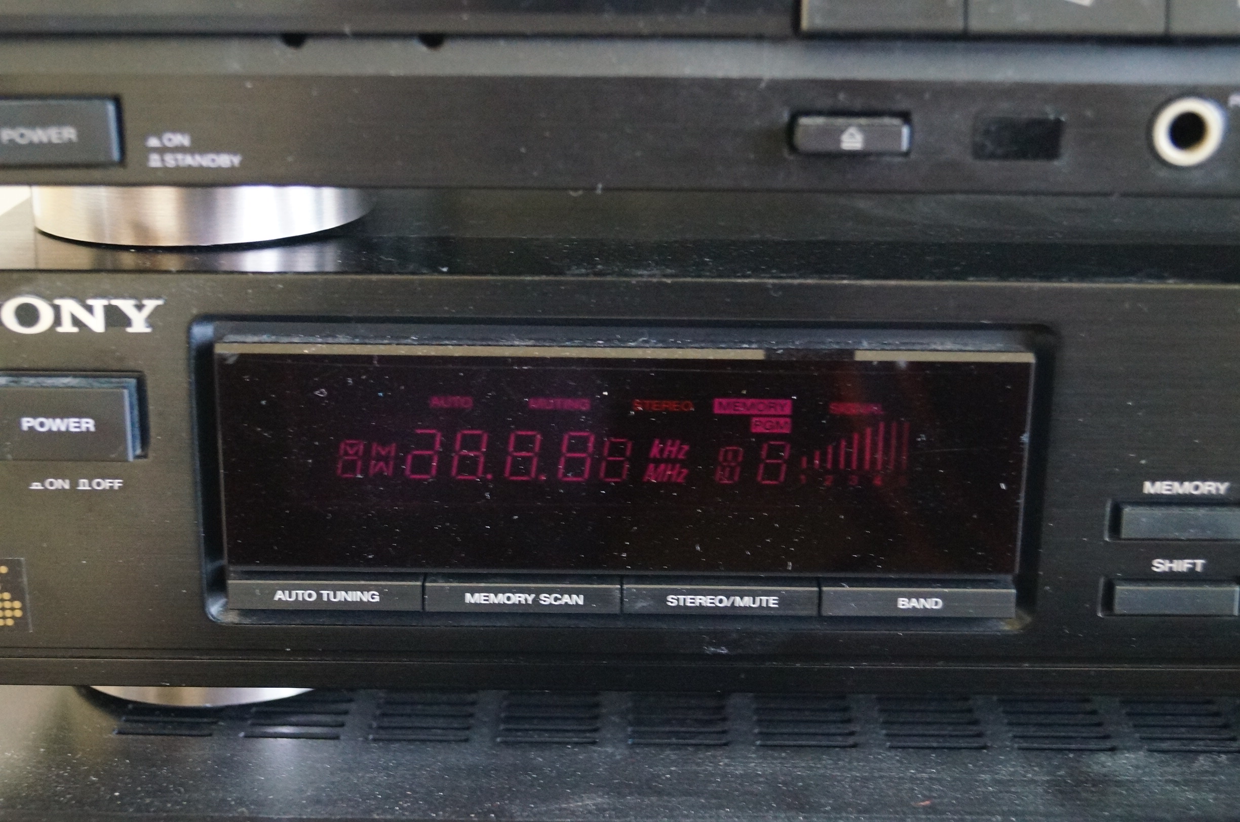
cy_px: 411
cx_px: 620
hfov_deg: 37.9
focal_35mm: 52
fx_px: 1805
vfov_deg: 25.7
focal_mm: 35
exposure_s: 1/20
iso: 3200
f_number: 5
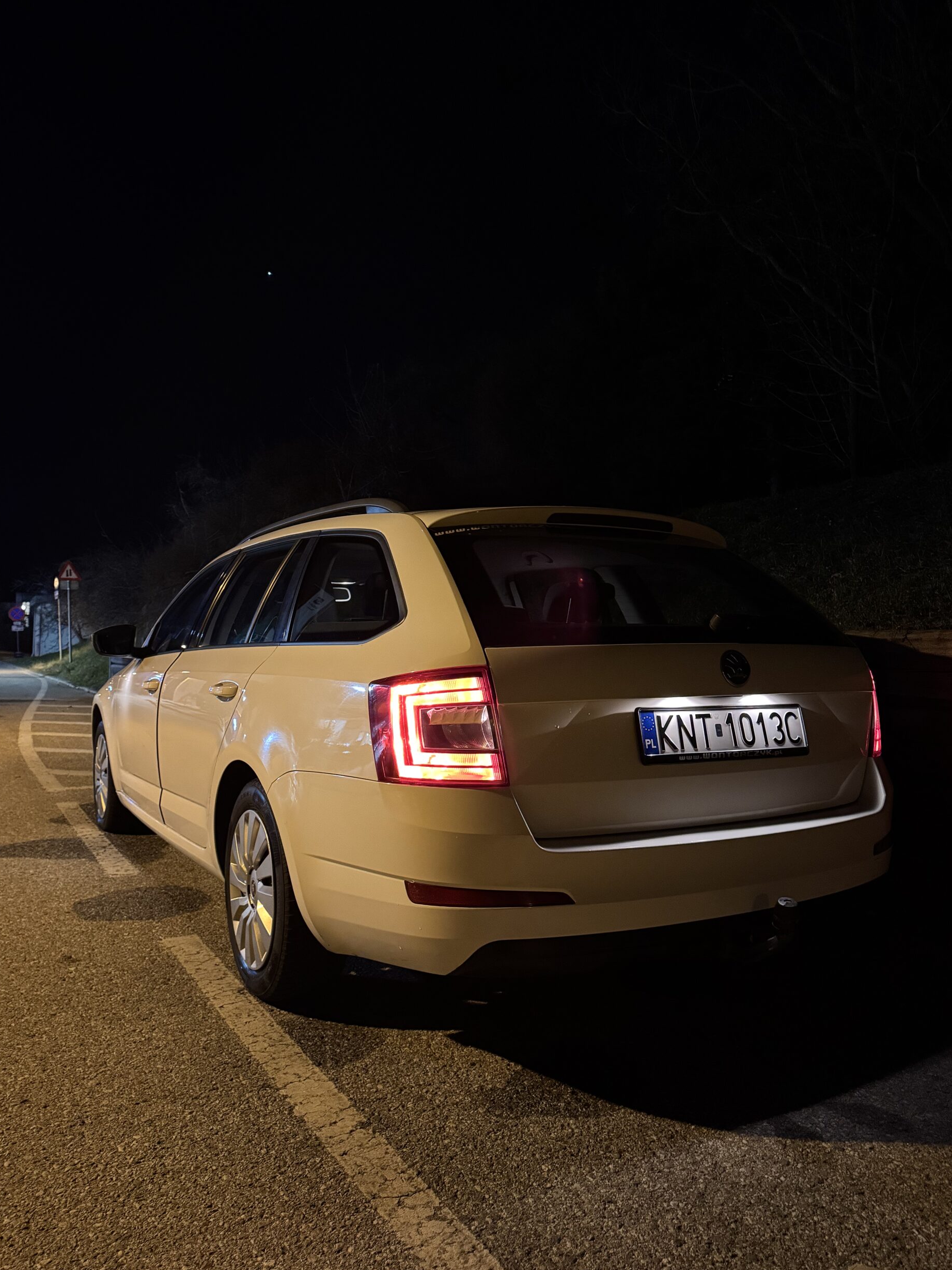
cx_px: 489
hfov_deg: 54.9
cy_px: 660
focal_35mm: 25
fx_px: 917
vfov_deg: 69.4
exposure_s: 1/25
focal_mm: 6.76
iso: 1600
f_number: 1.78
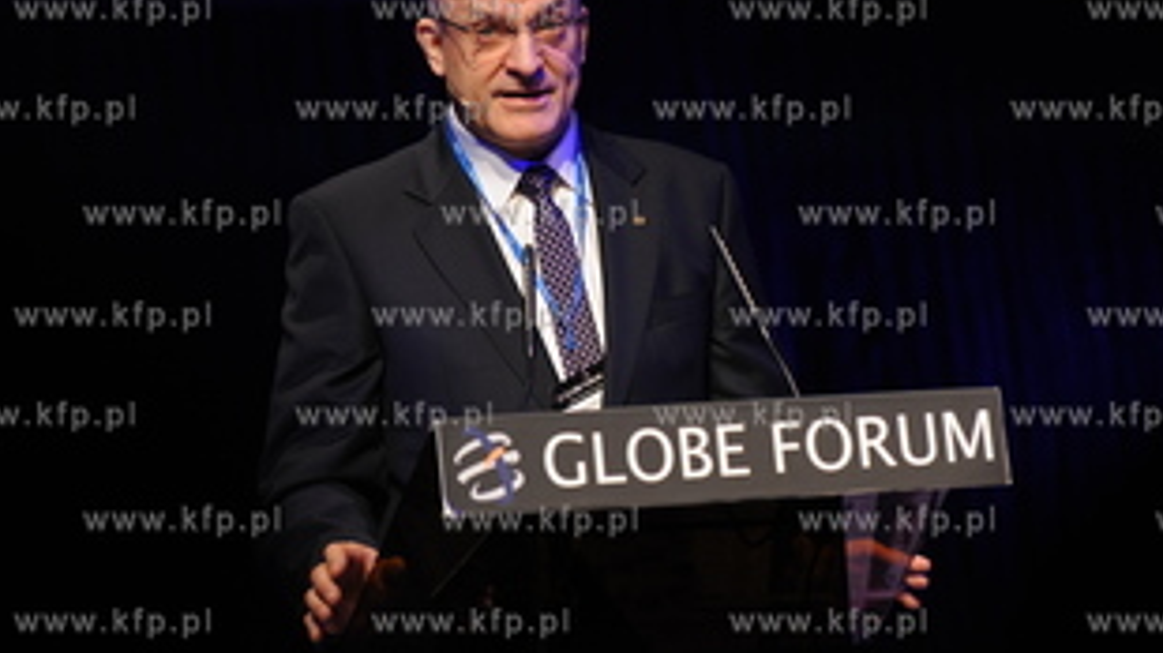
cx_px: 672
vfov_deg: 4.5
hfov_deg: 8.0
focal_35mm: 270
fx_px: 8322
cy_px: 263
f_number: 4.5
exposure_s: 1/100
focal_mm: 200
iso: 800
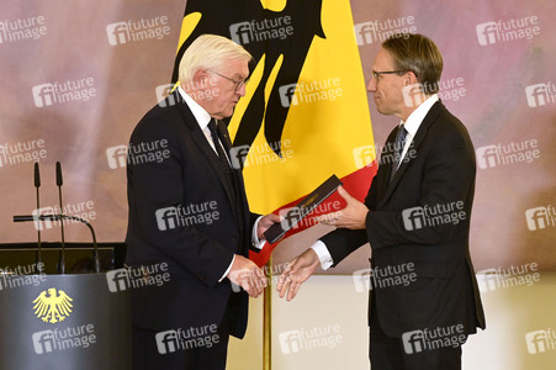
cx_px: 278
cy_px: 185
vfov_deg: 6.9
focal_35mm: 200
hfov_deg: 10.3
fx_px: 3087
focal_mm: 200
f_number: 5.6
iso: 10000
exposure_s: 1/400
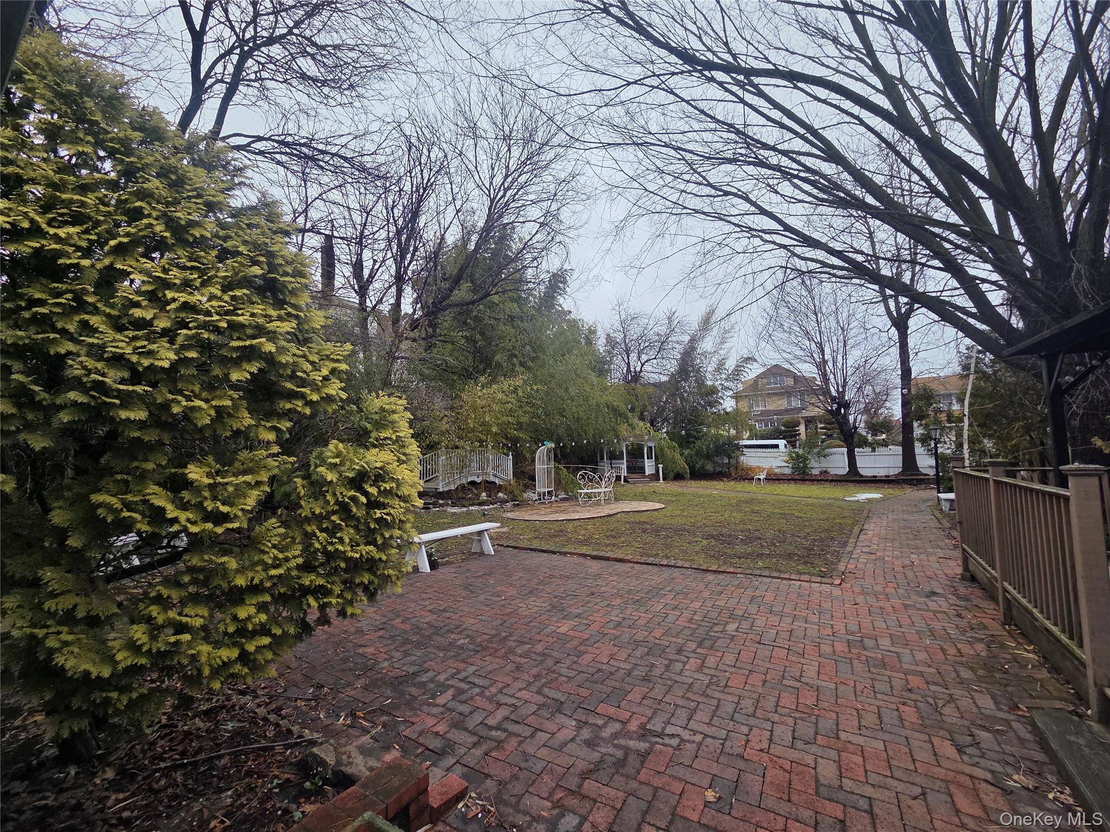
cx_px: 555
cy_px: 416
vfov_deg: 89.9
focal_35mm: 13
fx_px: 417
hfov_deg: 106.2
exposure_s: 1/890
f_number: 2.2
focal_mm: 2.2
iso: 50
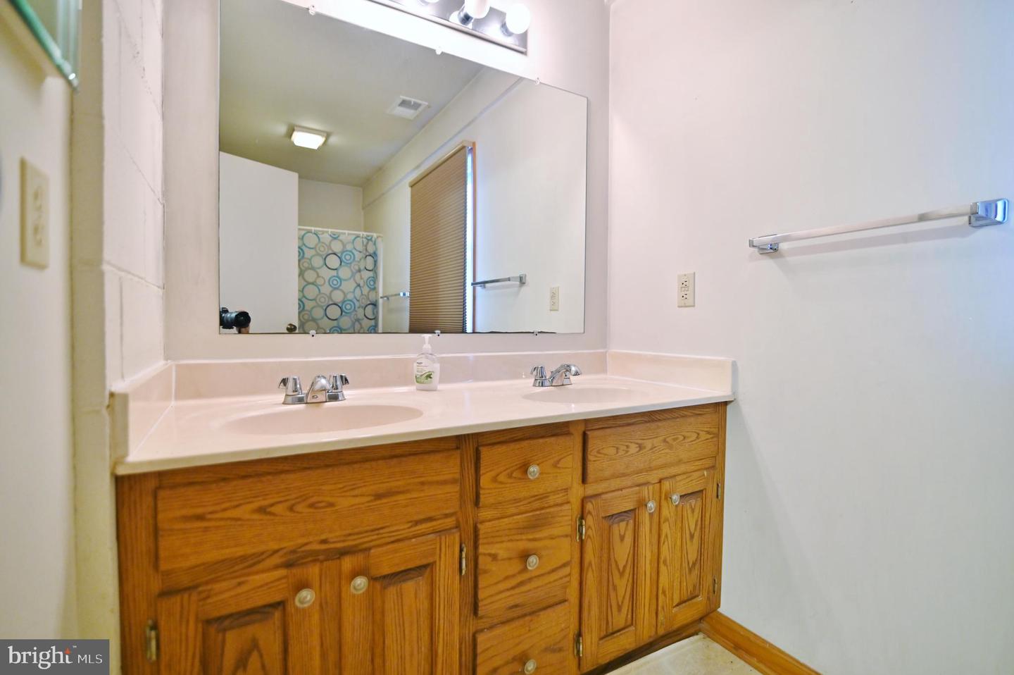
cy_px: 338
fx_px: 450
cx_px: 507
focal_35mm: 16
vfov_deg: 73.7
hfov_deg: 96.8
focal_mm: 16
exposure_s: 1/125
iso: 1400
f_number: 2.8
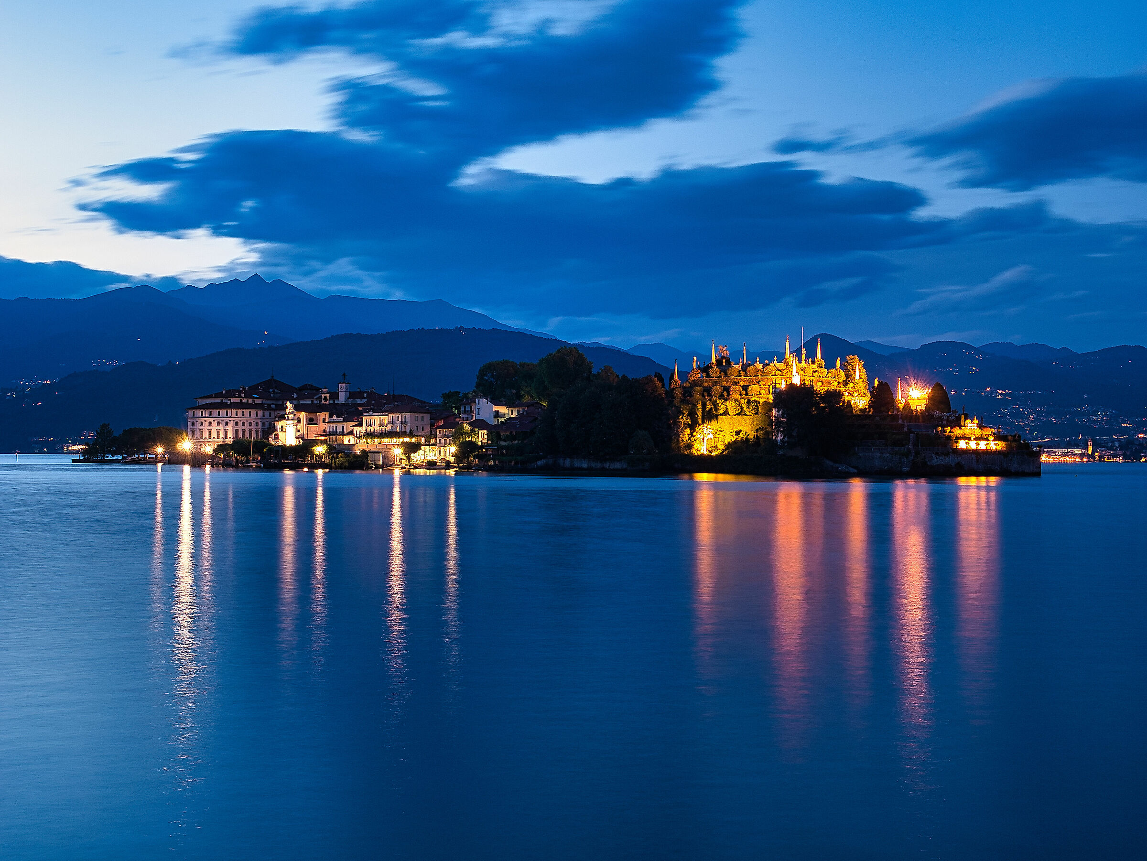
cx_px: 574
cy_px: 430
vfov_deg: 30.3
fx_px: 1591
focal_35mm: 48
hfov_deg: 39.6
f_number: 8
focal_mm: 24
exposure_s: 15
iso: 200
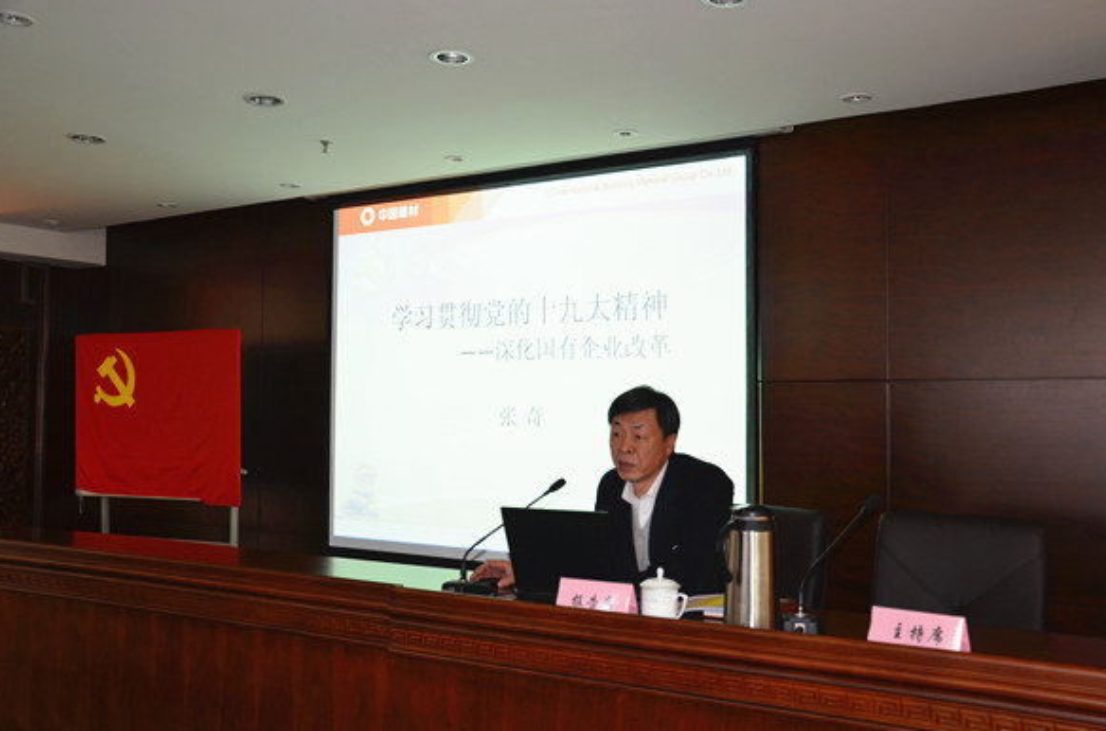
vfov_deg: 35.7
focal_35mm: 37
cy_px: 357
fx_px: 1134
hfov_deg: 52.0
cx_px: 555
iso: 800
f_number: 3.8
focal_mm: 24
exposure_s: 1/60
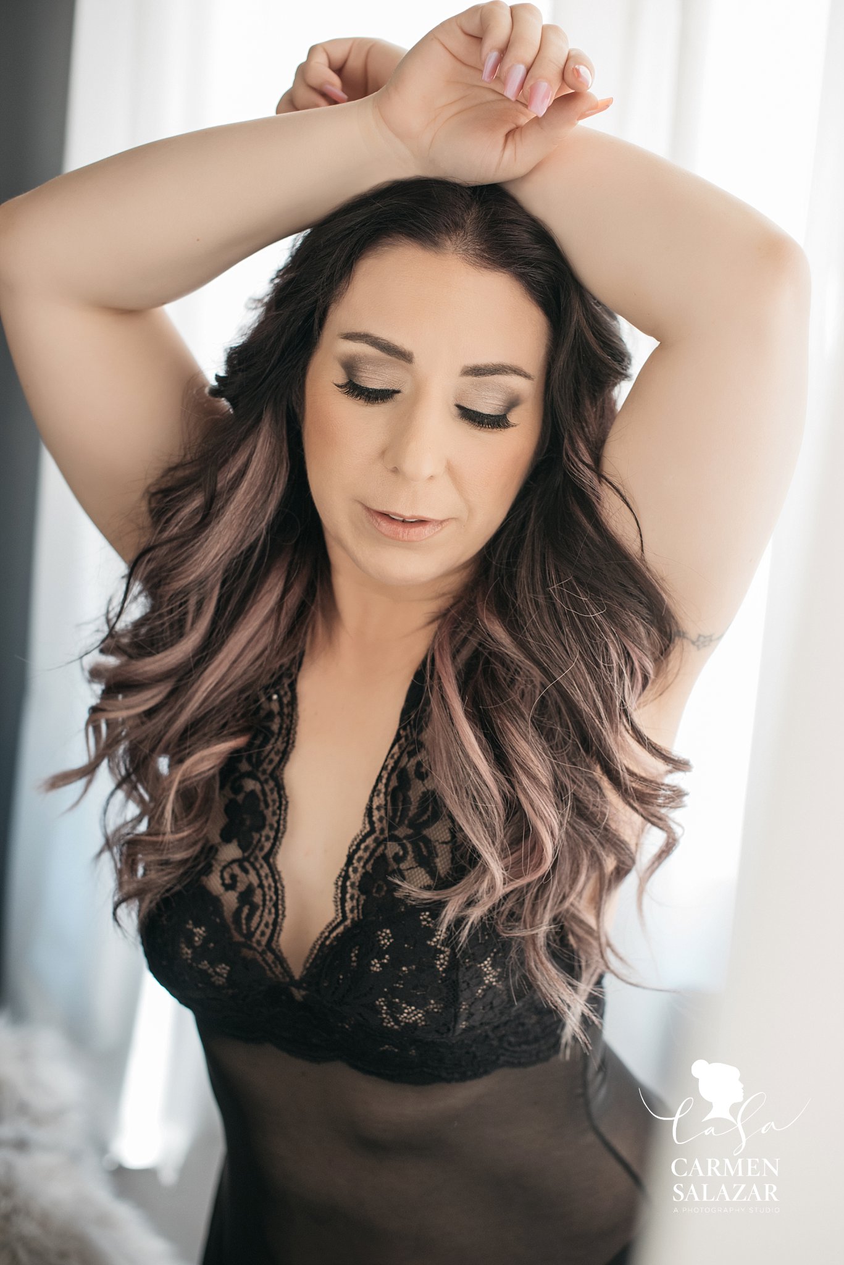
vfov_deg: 39.6
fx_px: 1757
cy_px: 632
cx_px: 422
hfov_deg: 27.0
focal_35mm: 50
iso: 800
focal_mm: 50
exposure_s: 1/200
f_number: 2.8
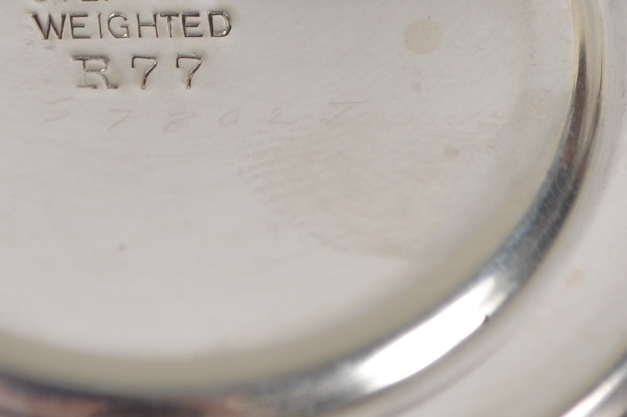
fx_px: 4690
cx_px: 146
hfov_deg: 7.6
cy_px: 77
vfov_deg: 5.1
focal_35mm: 270
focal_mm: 55
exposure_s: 1/125
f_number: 9
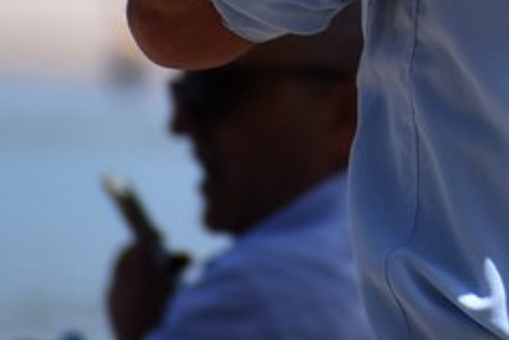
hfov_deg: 1.4
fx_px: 21404
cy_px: -458
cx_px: 693
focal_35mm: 1513
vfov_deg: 0.9
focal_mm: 200
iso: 160
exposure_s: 1/640
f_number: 6.3
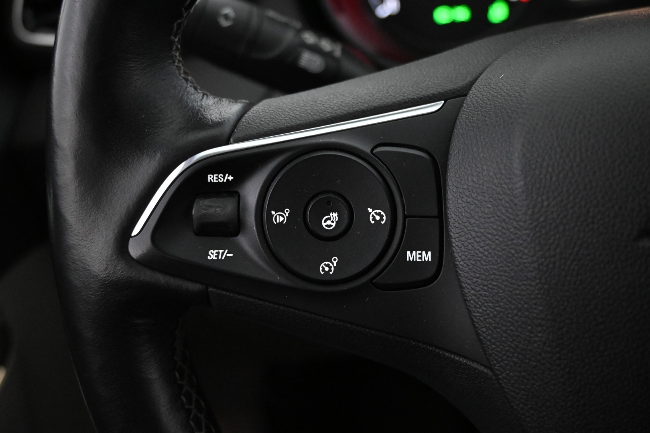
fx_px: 745
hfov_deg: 47.2
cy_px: 216
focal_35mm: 41
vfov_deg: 32.4
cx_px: 325
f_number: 4.5
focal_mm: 27.5
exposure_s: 1/40
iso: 6400
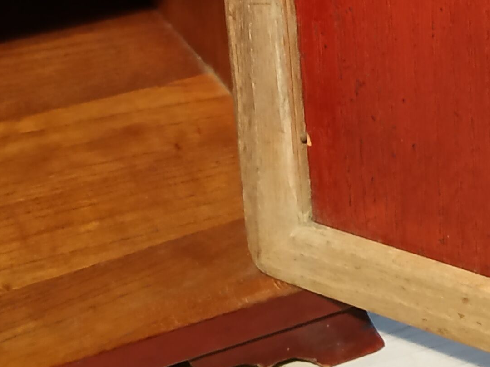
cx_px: 272
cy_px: -32
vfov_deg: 16.1
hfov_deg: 22.0
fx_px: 1260
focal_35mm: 89
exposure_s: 1/20
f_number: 1.9
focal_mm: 3.94
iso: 800
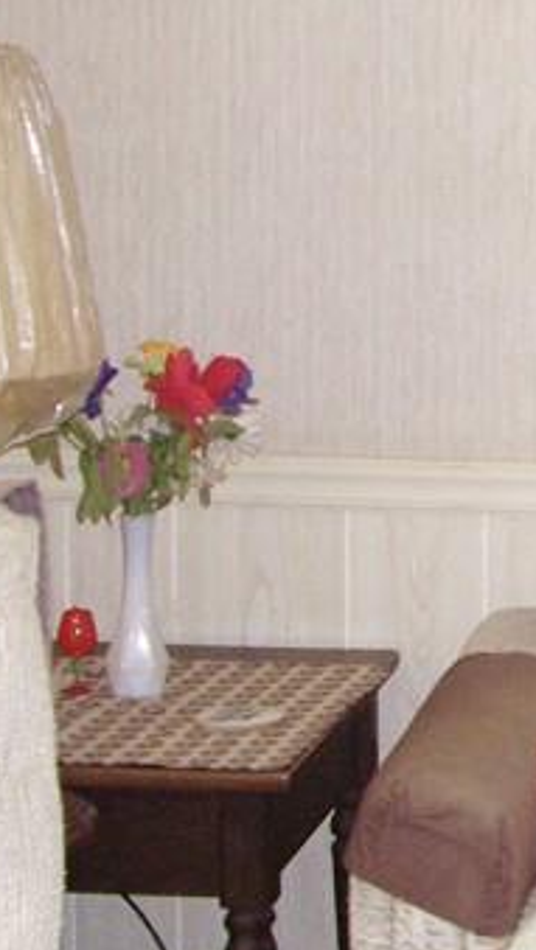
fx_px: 3154
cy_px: 219
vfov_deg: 17.0
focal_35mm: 125
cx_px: 1131
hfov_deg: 9.0
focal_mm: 7.9
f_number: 2.8
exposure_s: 1/40
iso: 200
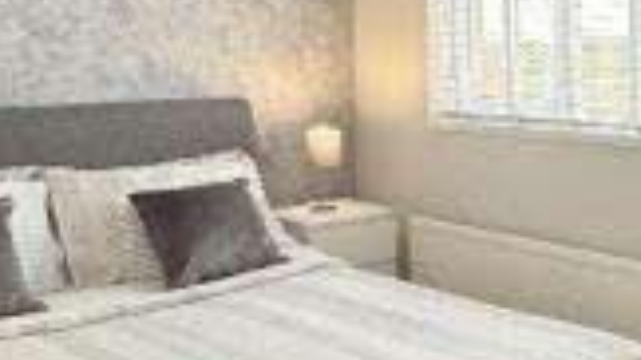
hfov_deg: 35.8
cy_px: 77
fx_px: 935
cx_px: 564
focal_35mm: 55
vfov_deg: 21.6
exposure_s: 1/100
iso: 125
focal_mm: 2.22
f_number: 2.2
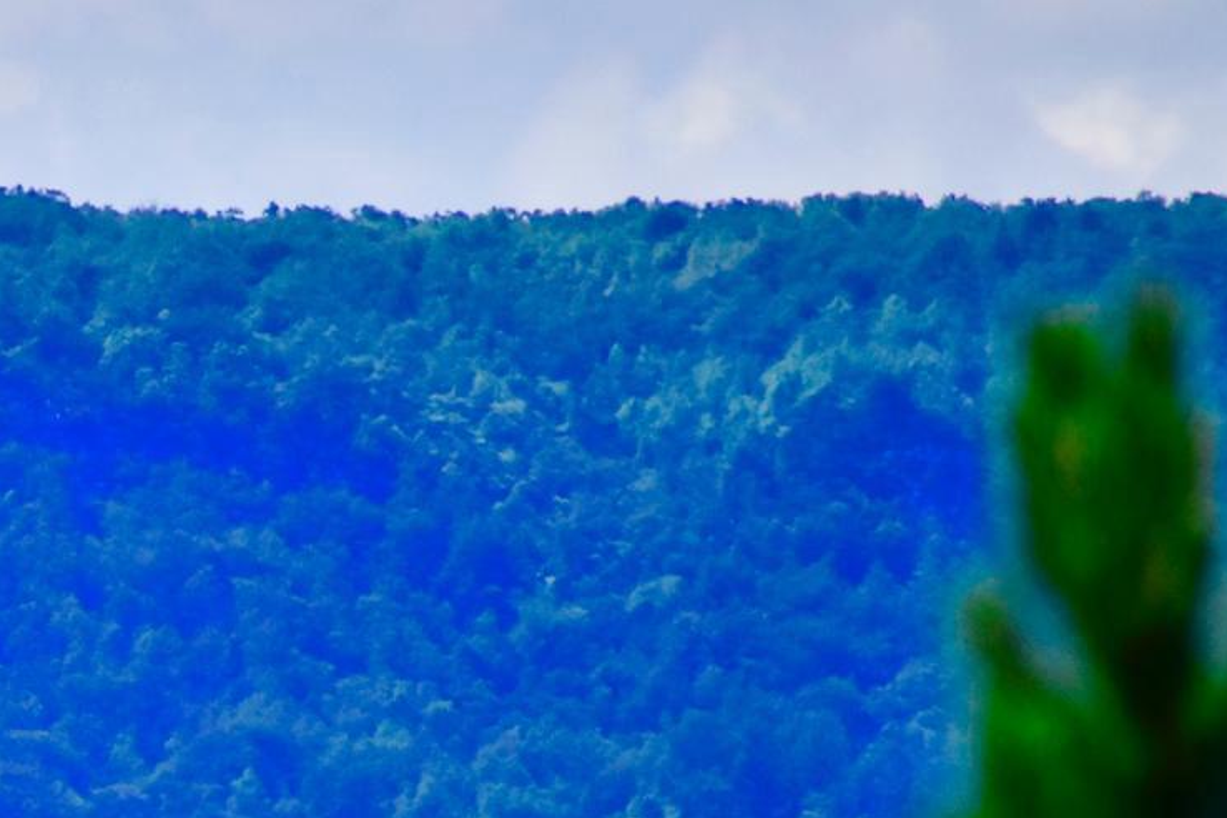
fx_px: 42567
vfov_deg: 1.1
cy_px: 947
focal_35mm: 1249
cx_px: -30
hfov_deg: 1.7
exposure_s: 1/2000
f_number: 6.3
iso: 400
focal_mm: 300
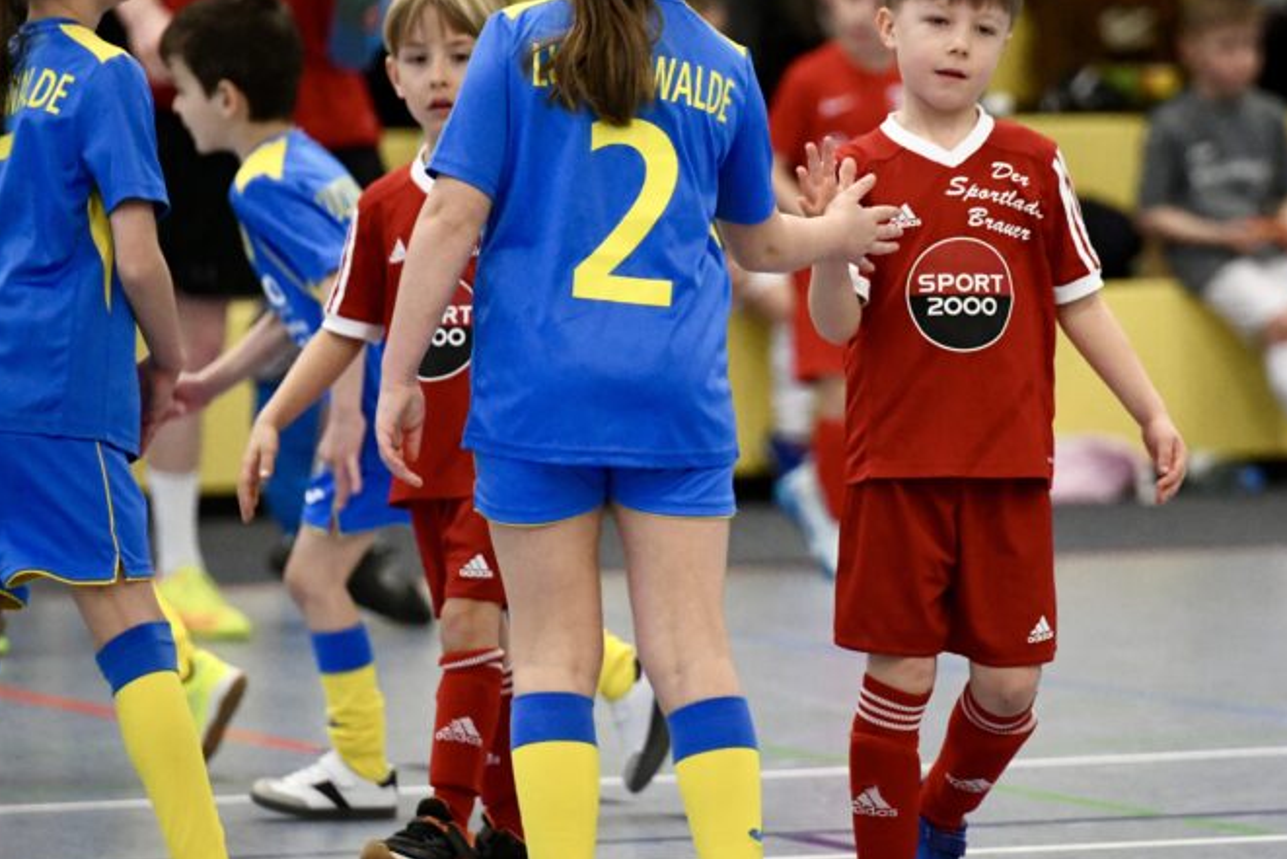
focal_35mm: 279
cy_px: 359
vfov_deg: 4.9
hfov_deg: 7.4
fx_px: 9976
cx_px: 561
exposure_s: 1/1250
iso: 8000
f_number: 2.8
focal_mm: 180
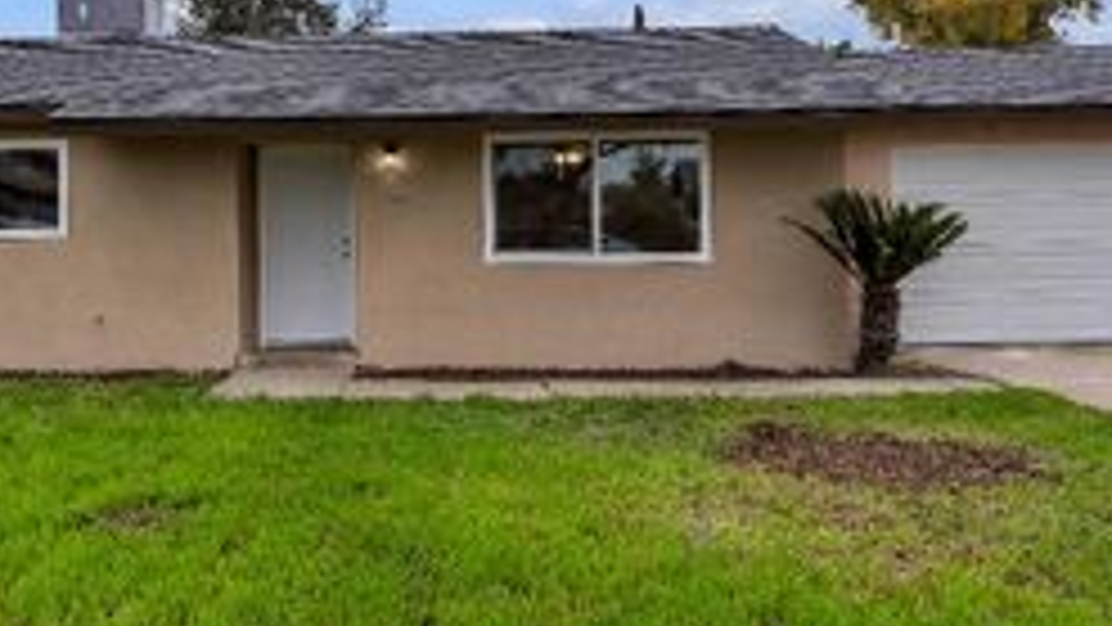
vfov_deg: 32.6
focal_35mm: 36
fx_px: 1062
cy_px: 214
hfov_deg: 54.8
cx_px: 437
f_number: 9
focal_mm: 17
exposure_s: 1/60
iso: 200
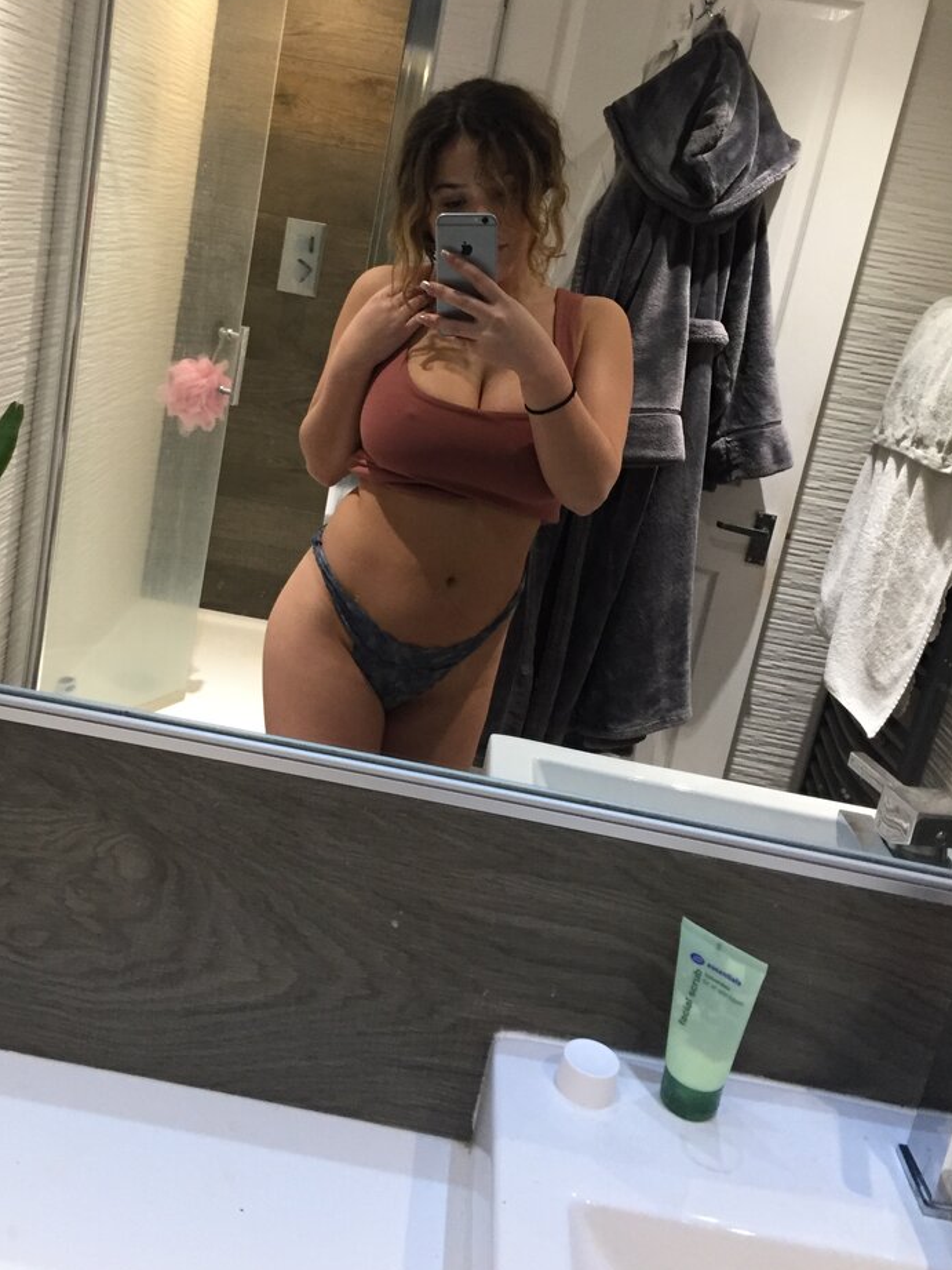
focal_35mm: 34
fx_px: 1246
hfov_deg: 41.7
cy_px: 531
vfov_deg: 53.7
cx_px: 402
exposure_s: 1/33
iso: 200
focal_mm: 4.15
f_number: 2.2
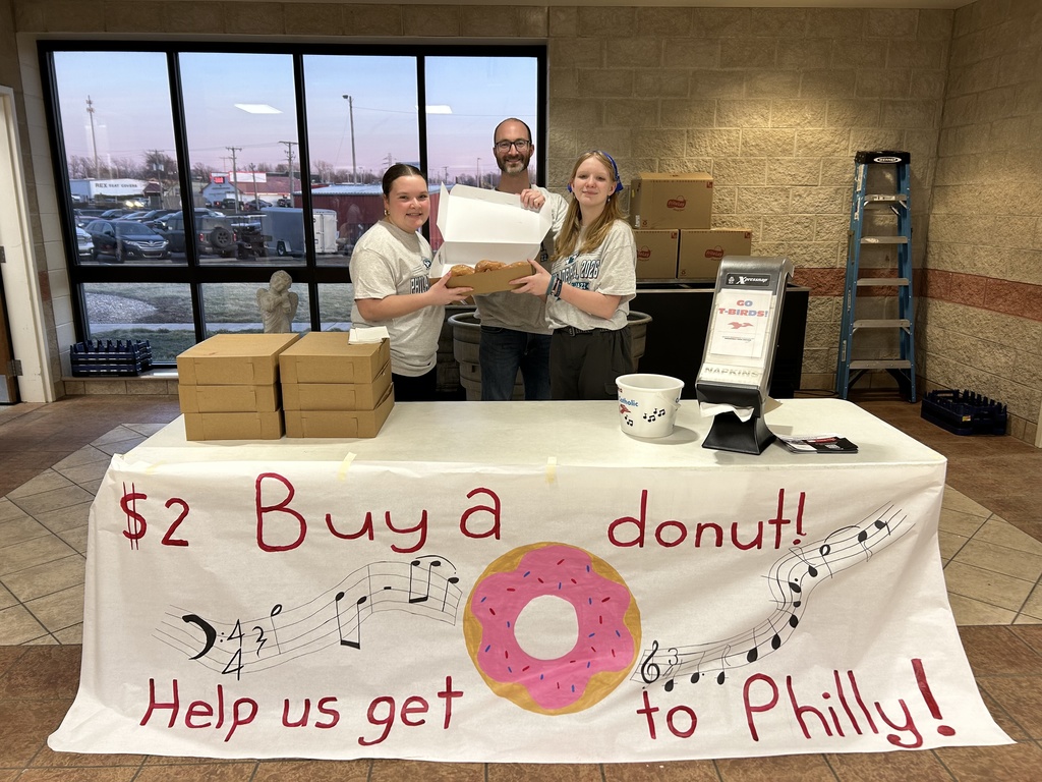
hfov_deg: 67.3
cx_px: 521
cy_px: 391
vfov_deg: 53.1
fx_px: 783
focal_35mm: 26
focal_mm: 5.7
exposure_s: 1/60
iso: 64
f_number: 1.5
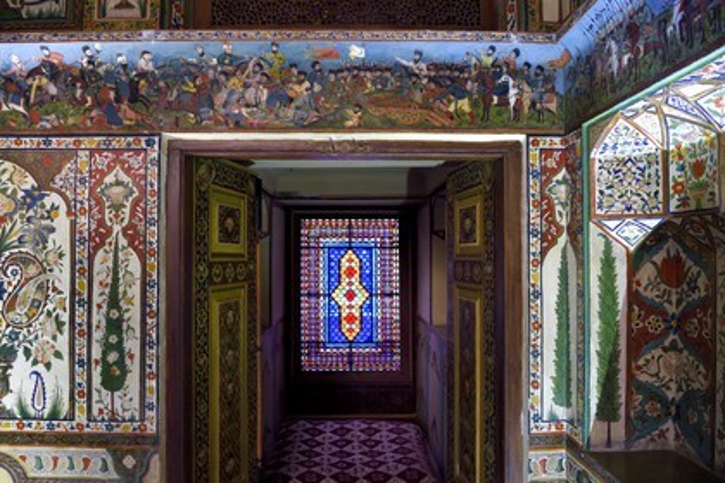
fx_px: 483
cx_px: 362
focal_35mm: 24
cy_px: 242
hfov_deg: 73.7
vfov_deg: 53.1
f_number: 5.6
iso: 800
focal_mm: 24
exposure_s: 1/8
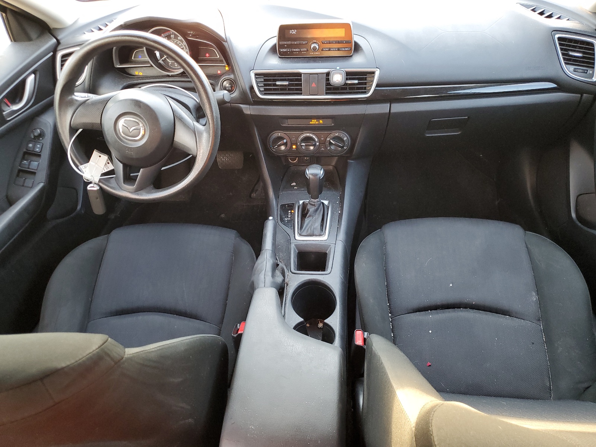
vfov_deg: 53.1
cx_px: 298
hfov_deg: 67.3
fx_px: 448
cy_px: 224
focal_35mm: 26
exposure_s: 1/50
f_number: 1.5
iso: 90
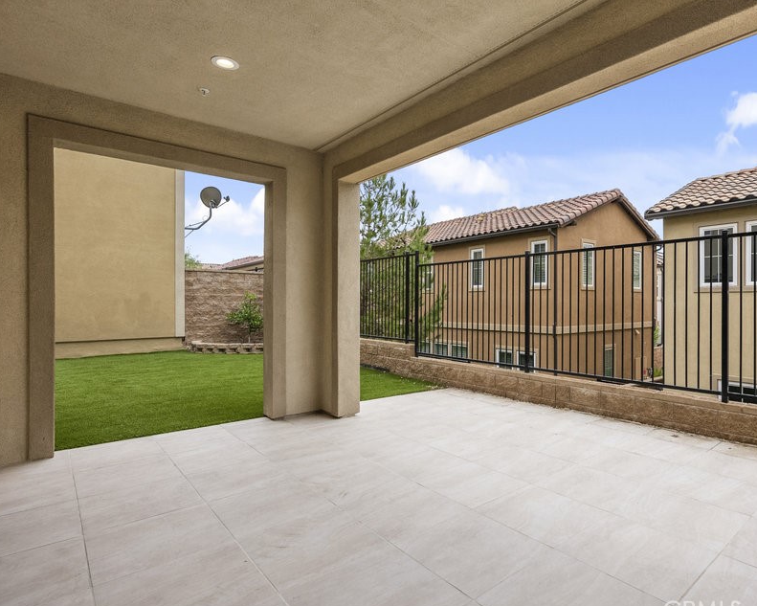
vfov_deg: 70.9
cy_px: 303
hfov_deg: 82.4
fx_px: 426
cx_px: 451
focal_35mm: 19
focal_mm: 16
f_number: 8
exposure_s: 1/320
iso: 2000
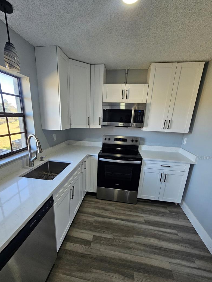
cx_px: 95
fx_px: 122
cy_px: 158
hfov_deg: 81.5
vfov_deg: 97.7
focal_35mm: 15
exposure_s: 1/60
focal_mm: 2.2
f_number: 2.2
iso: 80
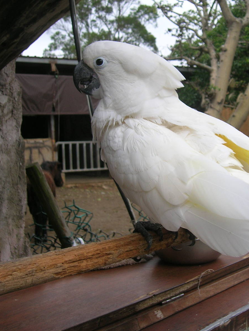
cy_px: 165
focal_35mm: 51
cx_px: 190
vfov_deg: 37.5
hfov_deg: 28.1
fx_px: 489
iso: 50
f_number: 3
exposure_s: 1/216
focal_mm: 6.4
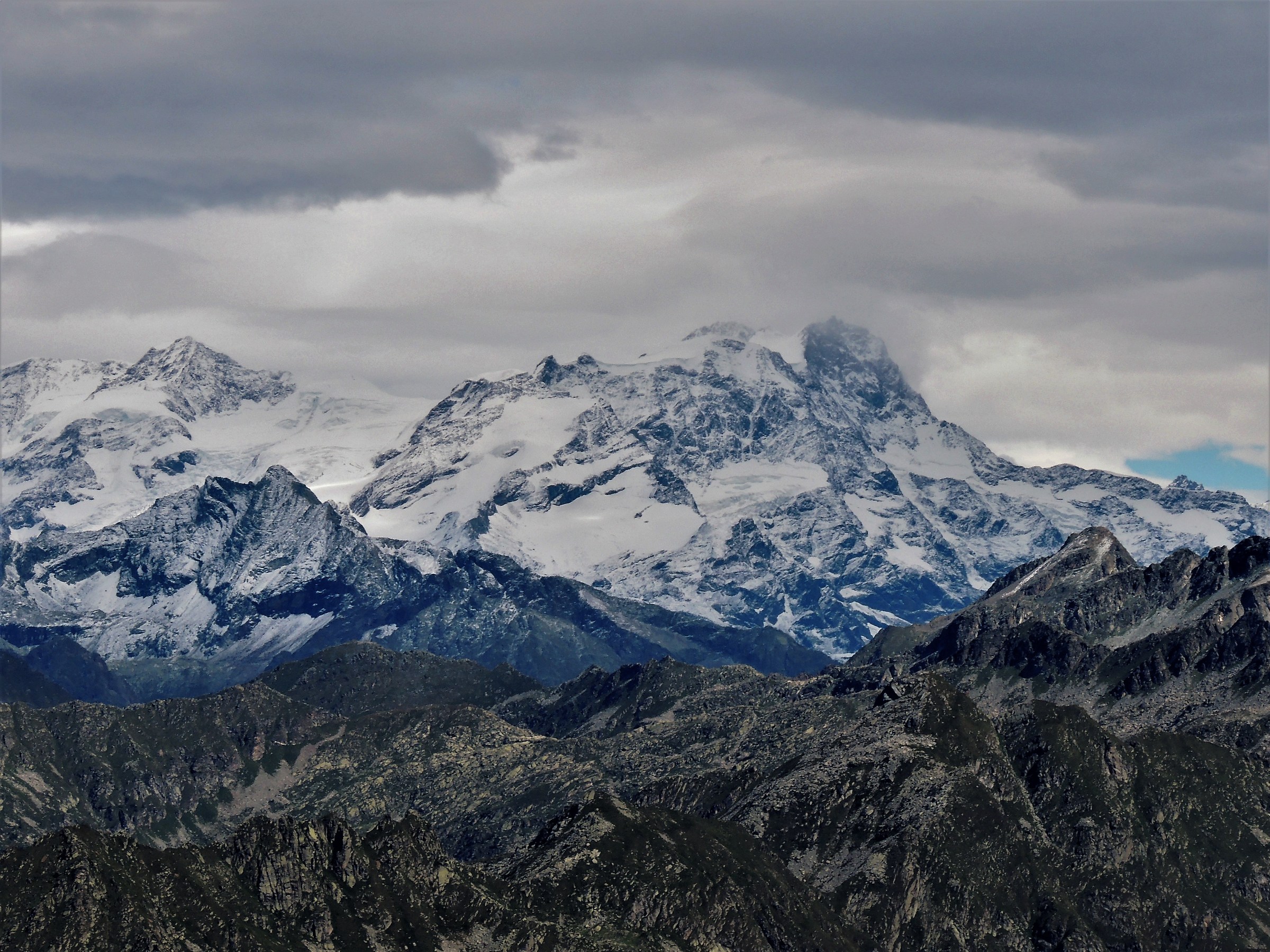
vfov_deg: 8.7
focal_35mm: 170
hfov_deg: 11.6
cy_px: 476
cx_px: 635
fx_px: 6237
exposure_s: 1/400
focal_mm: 30.3
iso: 100
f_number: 8
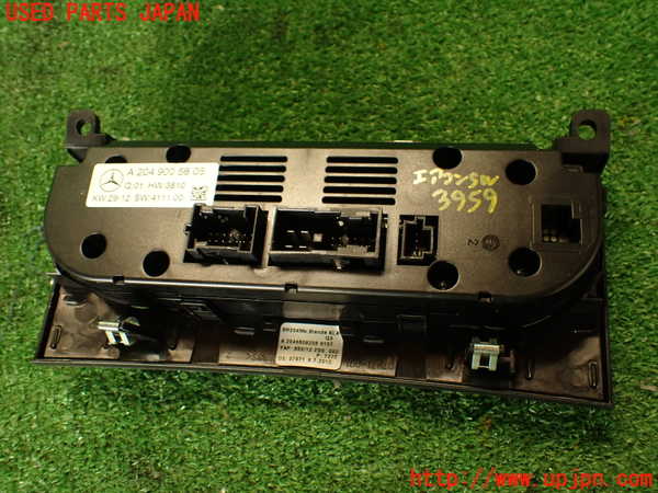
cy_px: 246
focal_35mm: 32
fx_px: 608
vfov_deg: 44.2
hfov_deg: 56.8
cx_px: 329
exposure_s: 1/30
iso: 200
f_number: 2.4
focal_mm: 5.79
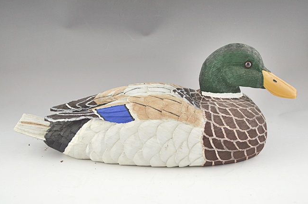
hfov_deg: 38.2
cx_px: 158
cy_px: 105
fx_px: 444
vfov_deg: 25.9
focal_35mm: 52
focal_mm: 32
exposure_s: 1/30
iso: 400
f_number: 4.8
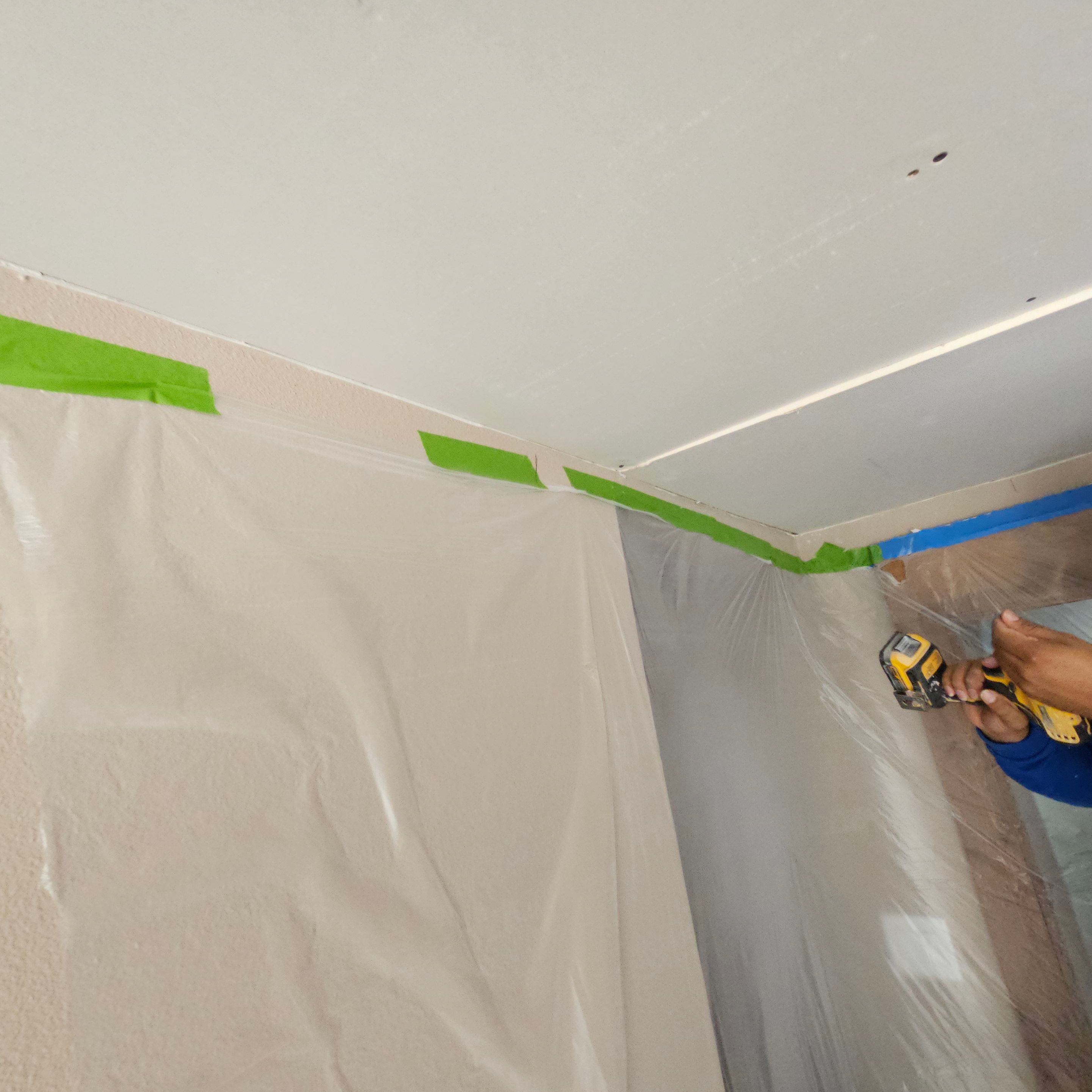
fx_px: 571
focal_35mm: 16
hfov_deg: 87.2
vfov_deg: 87.4
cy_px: 555
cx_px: 492
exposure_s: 1/77.4
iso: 320
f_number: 2.2
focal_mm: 2.2
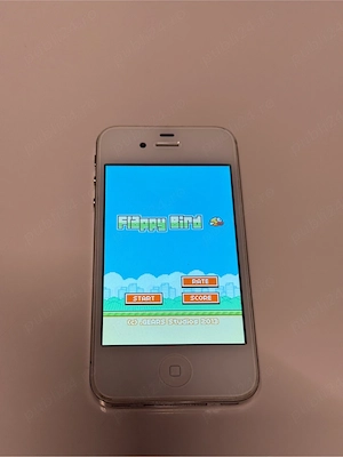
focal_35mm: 48
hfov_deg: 30.3
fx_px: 634
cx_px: 172
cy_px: 228
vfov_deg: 39.7
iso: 80
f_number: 1.78
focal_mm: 6.76
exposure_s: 1/100
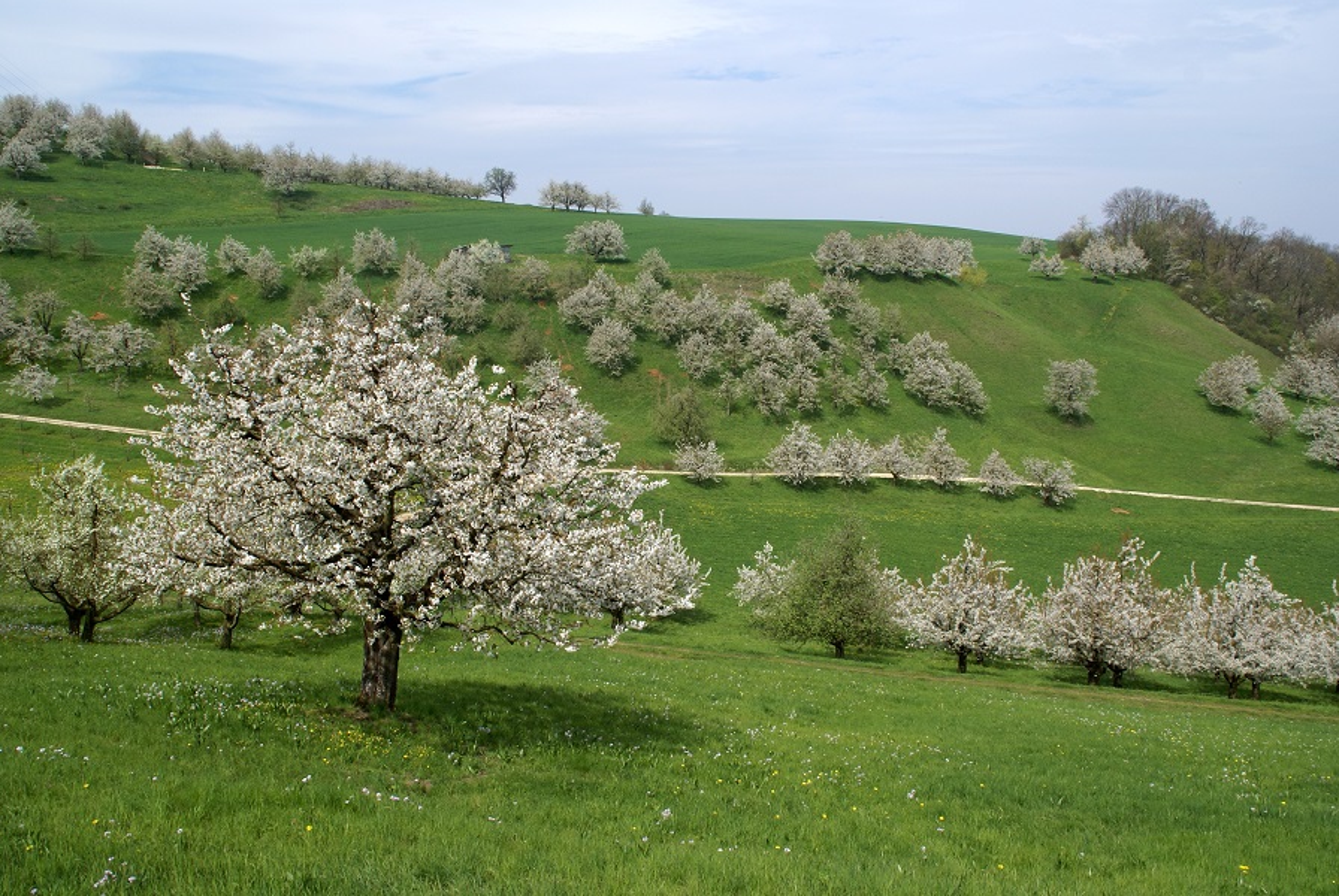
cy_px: 448
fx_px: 1229
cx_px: 670
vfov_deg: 40.1
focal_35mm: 33
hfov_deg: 57.2
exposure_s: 1/200
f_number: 10
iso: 100
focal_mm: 22
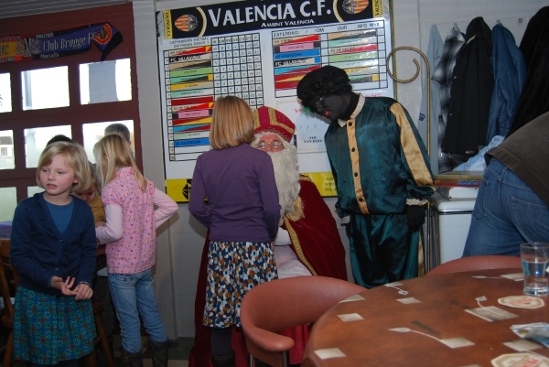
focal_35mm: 34
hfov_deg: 55.1
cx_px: 274
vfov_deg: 38.4
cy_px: 184
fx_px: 526
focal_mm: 23
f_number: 4
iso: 200
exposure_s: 1/60
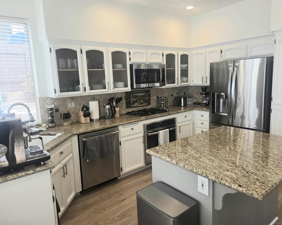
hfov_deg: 68.1
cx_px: 142
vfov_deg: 56.8
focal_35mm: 25
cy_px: 108
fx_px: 209
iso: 40
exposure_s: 1/120
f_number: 1.8
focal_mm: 5.4
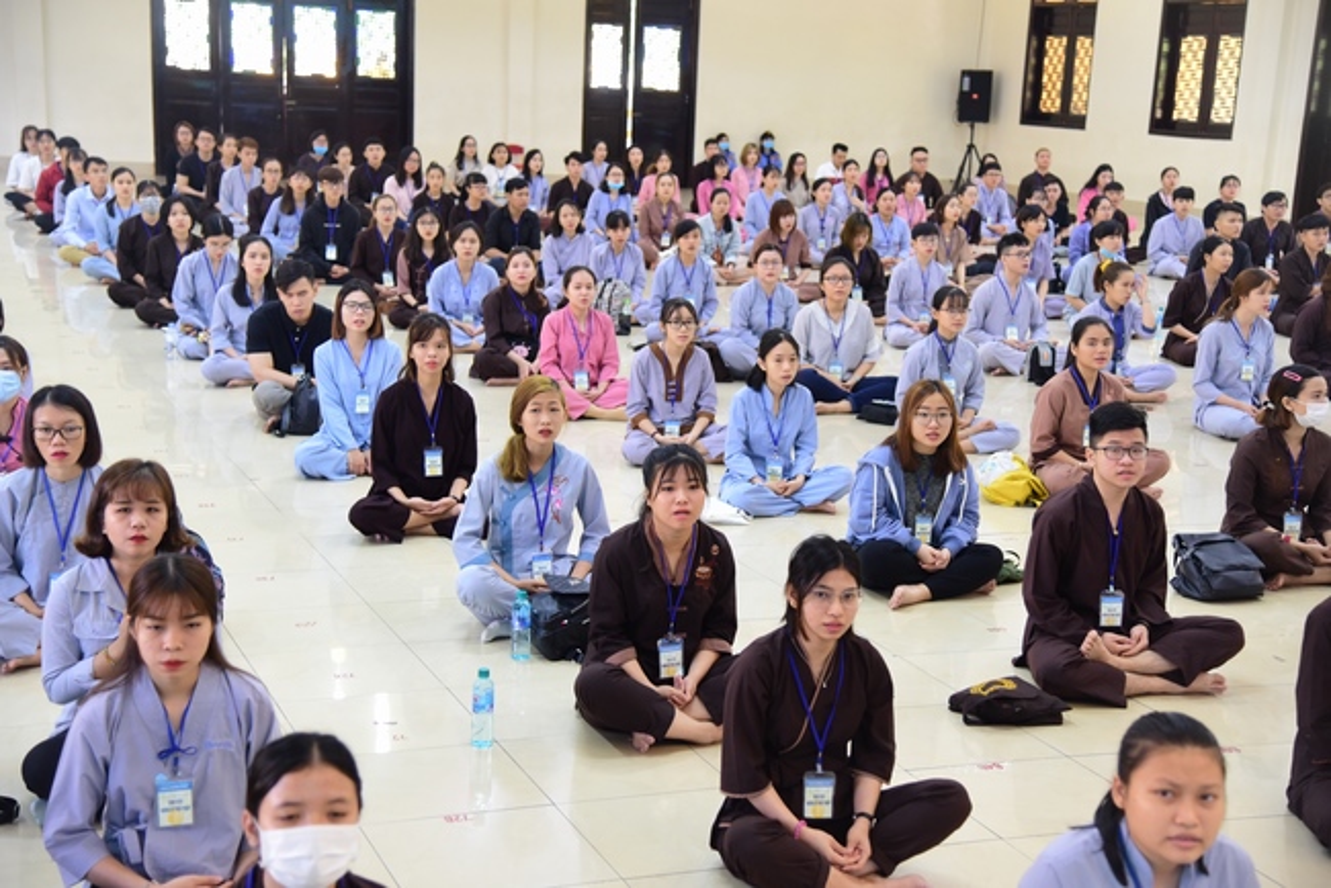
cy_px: 444
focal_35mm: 58
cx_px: 666
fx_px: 2145
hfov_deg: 34.5
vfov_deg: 23.4
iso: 1600
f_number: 4
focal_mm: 58
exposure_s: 1/40
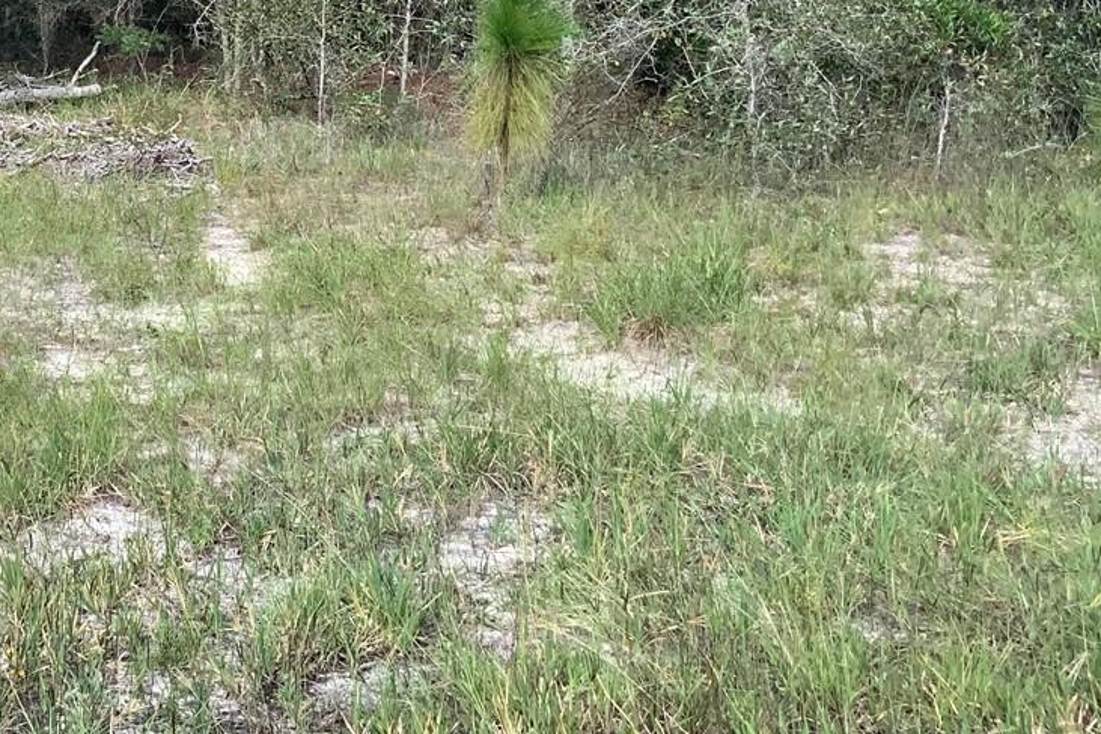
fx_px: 2018
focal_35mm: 66
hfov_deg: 29.4
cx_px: 128
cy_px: 26
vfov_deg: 20.1
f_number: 1.8
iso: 16
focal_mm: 3
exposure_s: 1/454
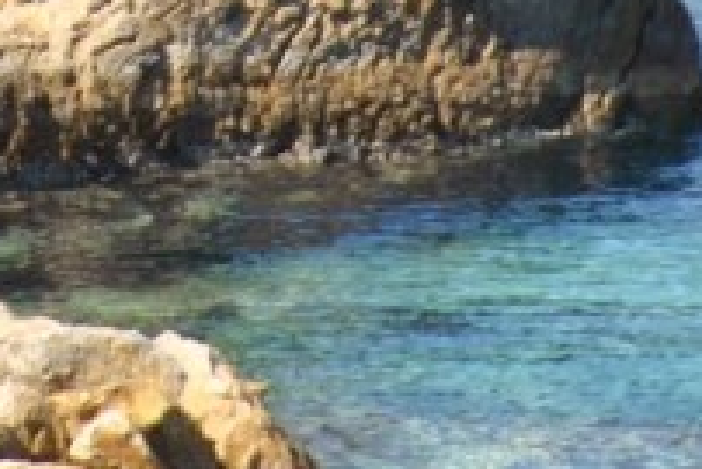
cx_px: -294
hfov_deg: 1.2
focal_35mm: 1705
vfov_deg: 0.8
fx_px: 33270
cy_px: -472
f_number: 5.6
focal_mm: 200
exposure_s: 1/500
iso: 220
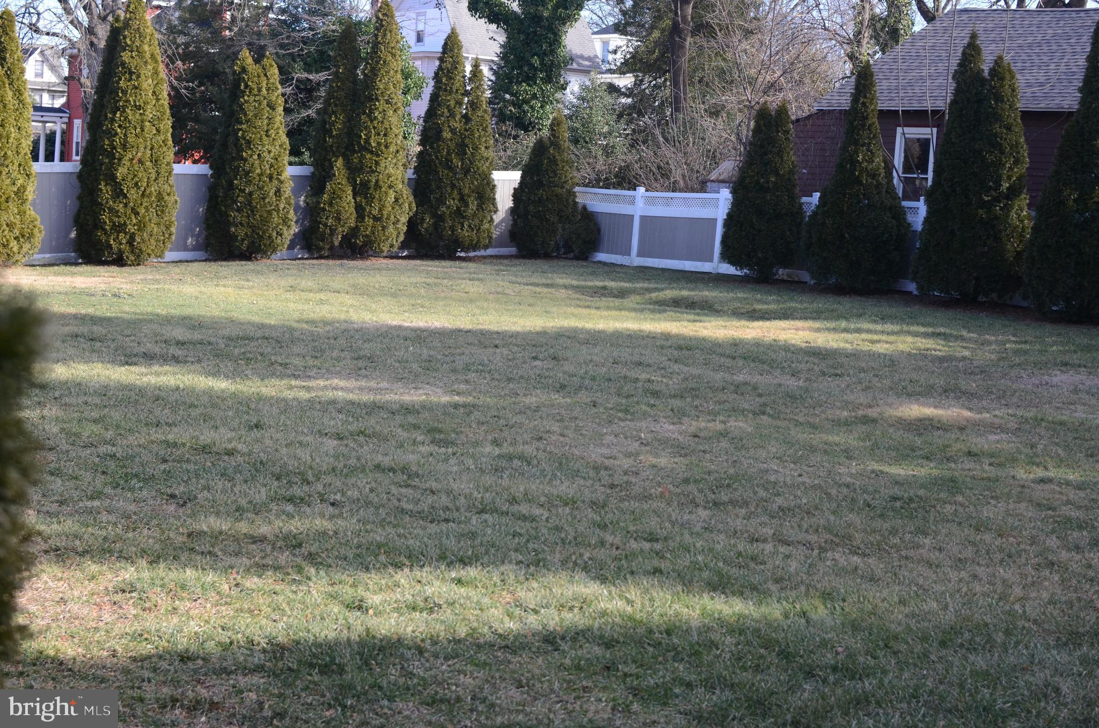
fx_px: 1599
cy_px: 364
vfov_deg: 25.6
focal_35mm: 52
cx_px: 550
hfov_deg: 37.9
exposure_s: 1/1600
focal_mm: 35
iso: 1000
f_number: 4
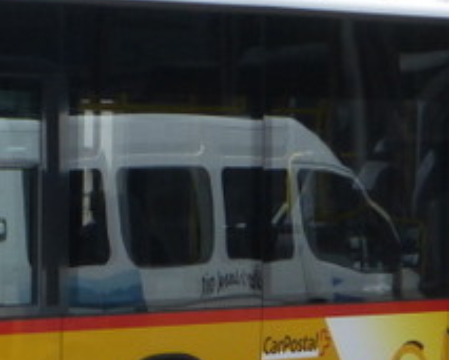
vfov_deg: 4.9
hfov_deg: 6.1
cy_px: 255
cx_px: -30
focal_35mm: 316
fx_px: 4205
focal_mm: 11.7
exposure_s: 1/400
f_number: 4.9
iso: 100
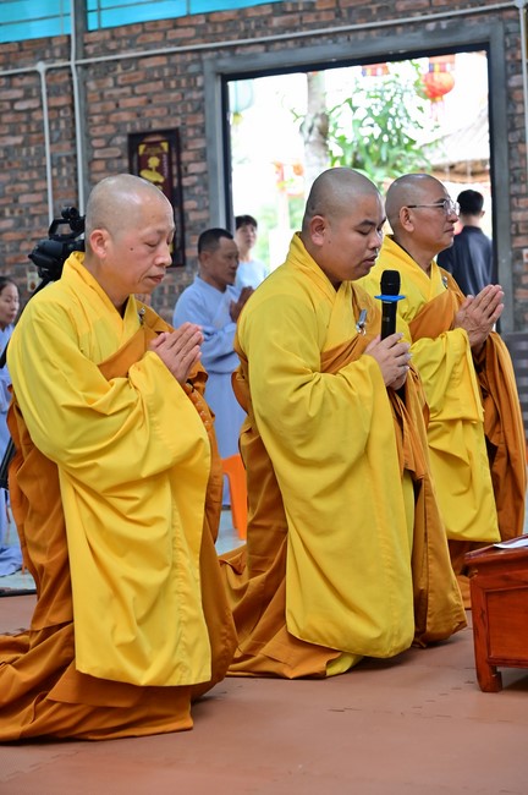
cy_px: 398
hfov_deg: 17.5
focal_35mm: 78
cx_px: 264
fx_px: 1720
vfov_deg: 26.0
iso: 2000
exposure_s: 1/160
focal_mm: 78
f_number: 5.6
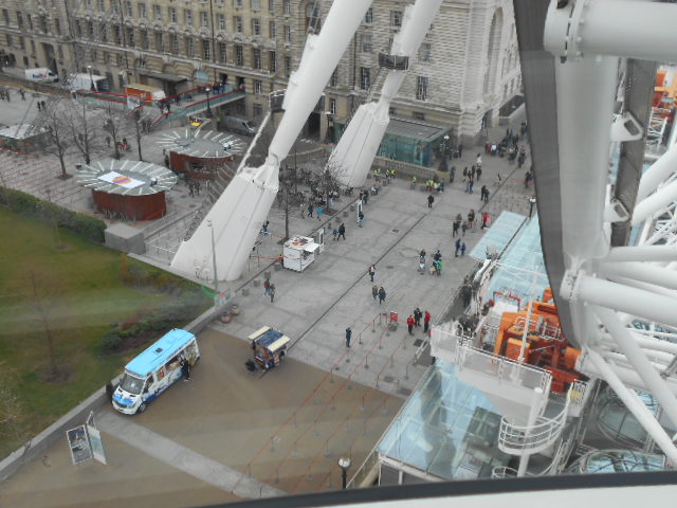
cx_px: 338
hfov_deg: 54.0
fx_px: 665
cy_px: 254
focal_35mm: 34
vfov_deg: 41.8
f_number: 3.6
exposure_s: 1/200
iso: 80
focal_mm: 5.8
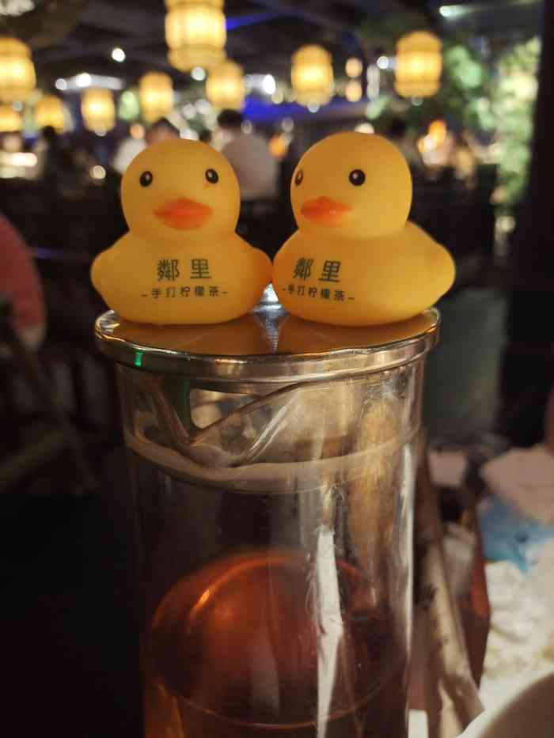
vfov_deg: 76.4
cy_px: 369
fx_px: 469
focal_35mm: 22
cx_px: 277
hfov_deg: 61.1
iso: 619
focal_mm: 4.71
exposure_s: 1/20
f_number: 1.79
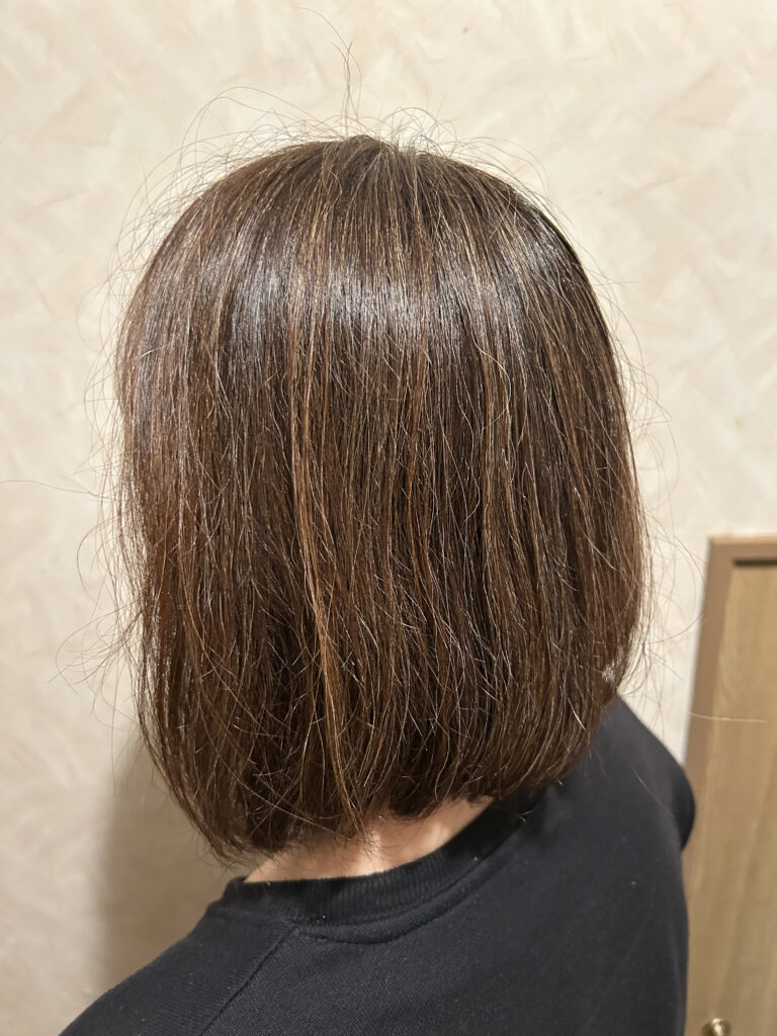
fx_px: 778
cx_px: 388
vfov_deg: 67.3
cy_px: 518
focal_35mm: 26
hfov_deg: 53.1
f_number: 1.5
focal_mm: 5.7
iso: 500
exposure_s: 1/50
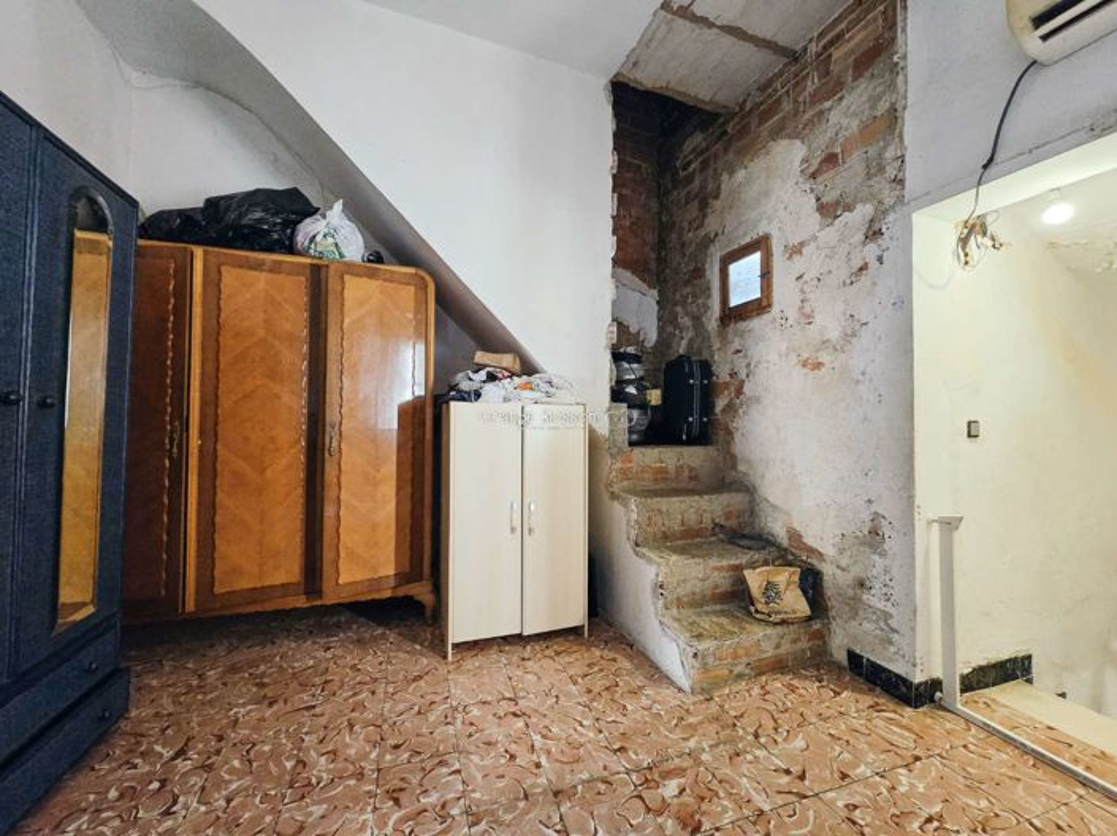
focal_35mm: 13
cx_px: 558
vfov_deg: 89.9
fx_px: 419
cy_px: 418
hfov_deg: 106.2
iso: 640
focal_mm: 2.2
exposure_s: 1/50
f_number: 2.2
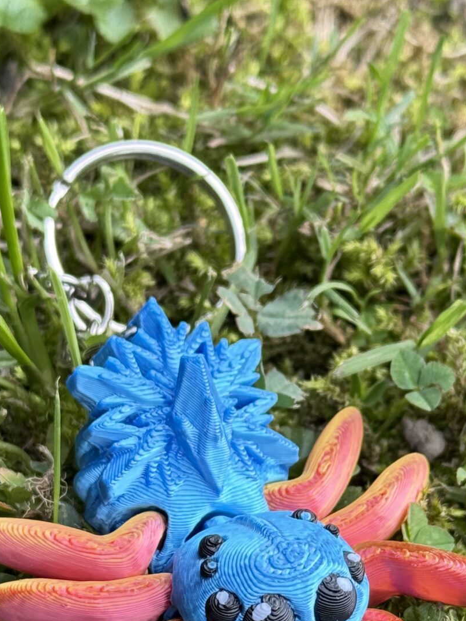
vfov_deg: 17.1
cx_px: 269
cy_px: 488
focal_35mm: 114
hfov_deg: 13.0
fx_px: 2047
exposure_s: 1/762
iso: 64
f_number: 1.78
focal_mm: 6.76
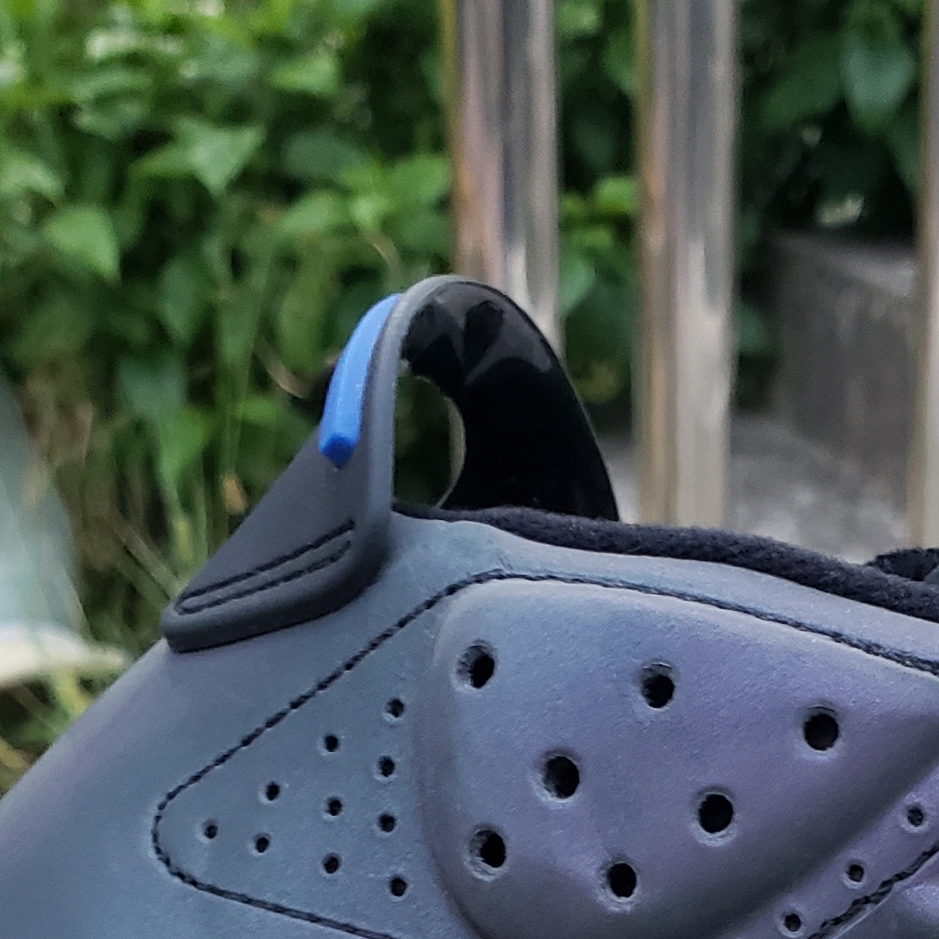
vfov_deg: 19.2
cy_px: 1298
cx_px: 760
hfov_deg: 20.9
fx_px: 2517
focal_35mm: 82
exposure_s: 1/28
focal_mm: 4.3
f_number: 2.4
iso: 250
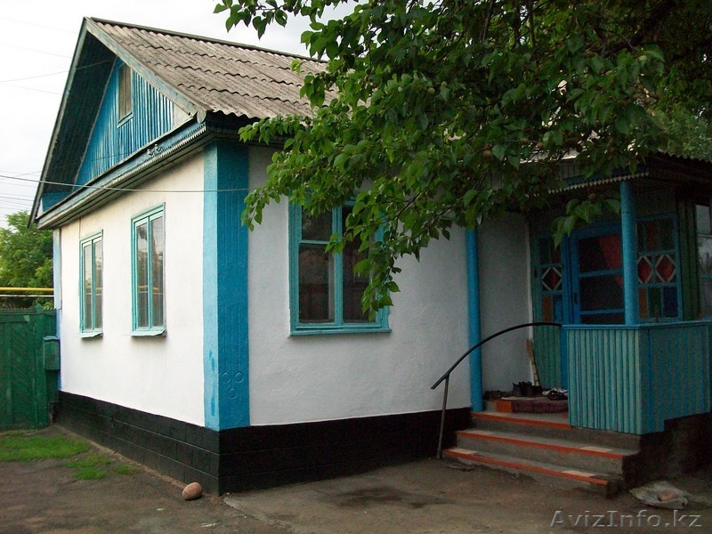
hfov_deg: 51.4
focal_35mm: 36
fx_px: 740
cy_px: 267
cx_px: 356
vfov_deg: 39.7
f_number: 2.7
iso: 315
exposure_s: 1/125
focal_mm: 6
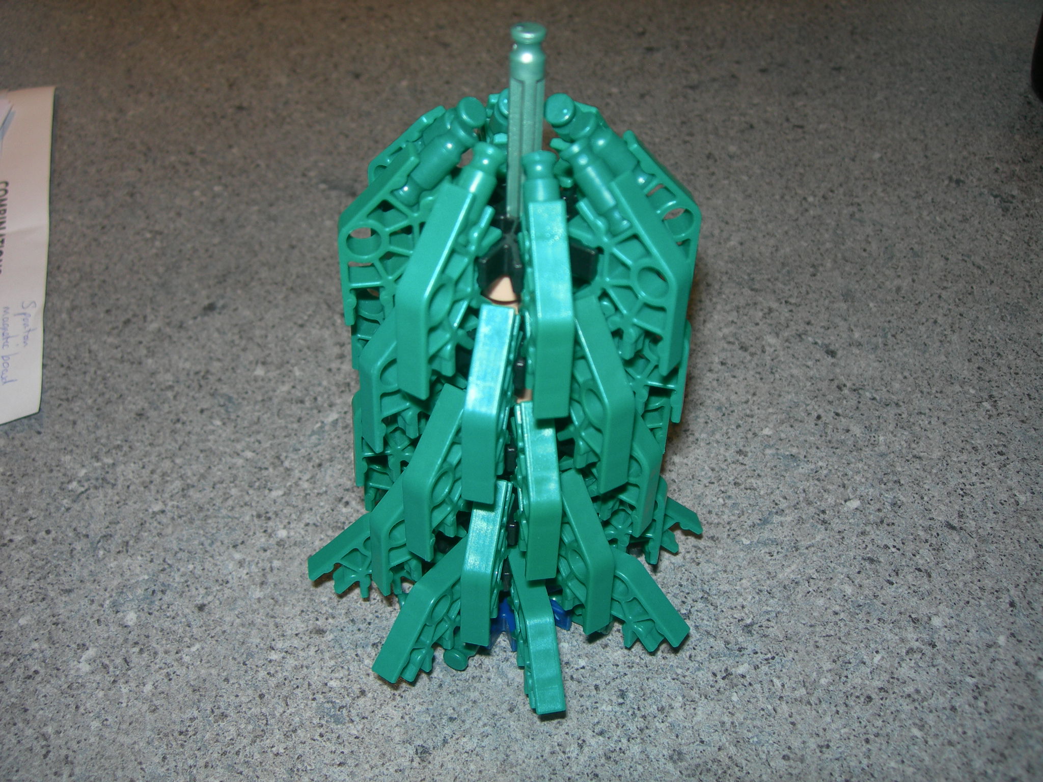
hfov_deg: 49.0
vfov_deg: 37.7
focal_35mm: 38
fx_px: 1145
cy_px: 391
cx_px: 522
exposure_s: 1/60.1
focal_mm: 7.8
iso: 50
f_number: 2.8
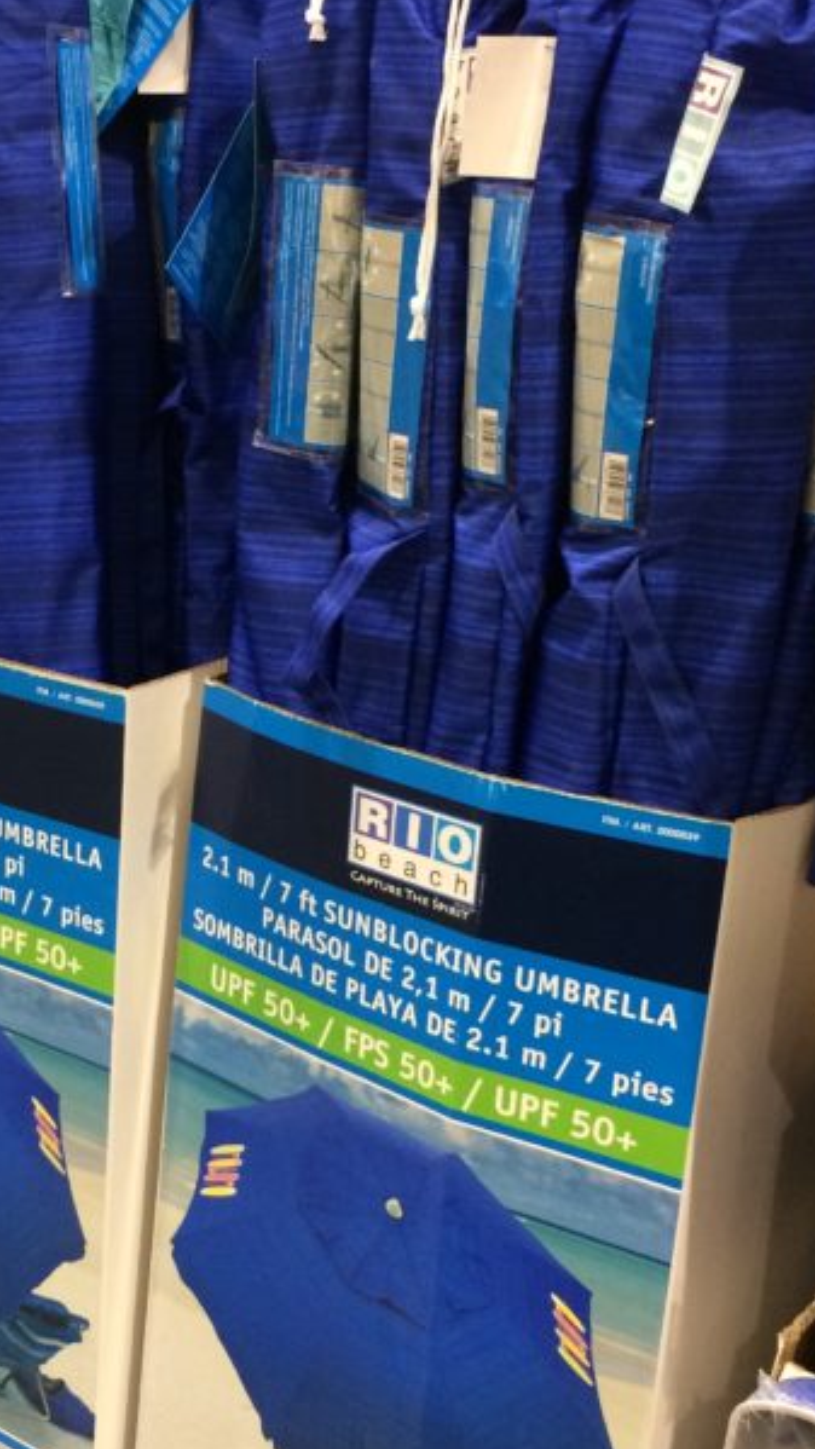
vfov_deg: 38.5
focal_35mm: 54
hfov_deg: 21.9
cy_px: 648
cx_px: 135
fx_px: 2074
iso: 200
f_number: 2.2
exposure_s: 1/33
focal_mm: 4.15
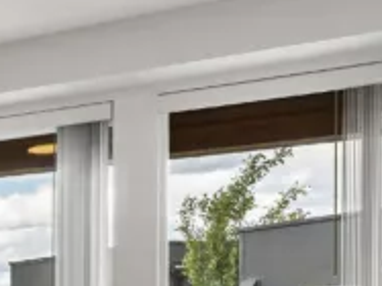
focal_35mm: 79
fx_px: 871
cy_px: 350
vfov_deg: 17.7
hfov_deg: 17.9
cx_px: -364
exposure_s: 1/4
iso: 100
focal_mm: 10
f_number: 8
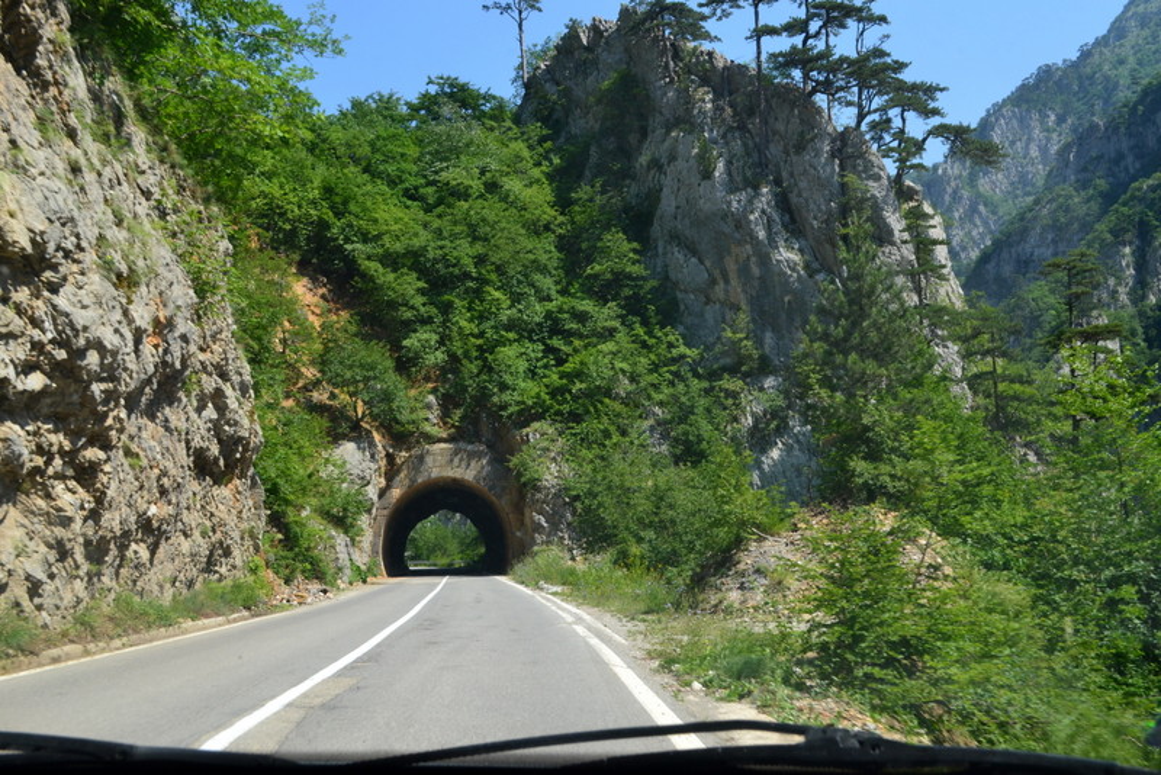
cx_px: 580
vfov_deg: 36.9
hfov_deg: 53.1
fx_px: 1161
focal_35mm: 36
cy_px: 388
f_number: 10
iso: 400
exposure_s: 1/200
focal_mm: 24
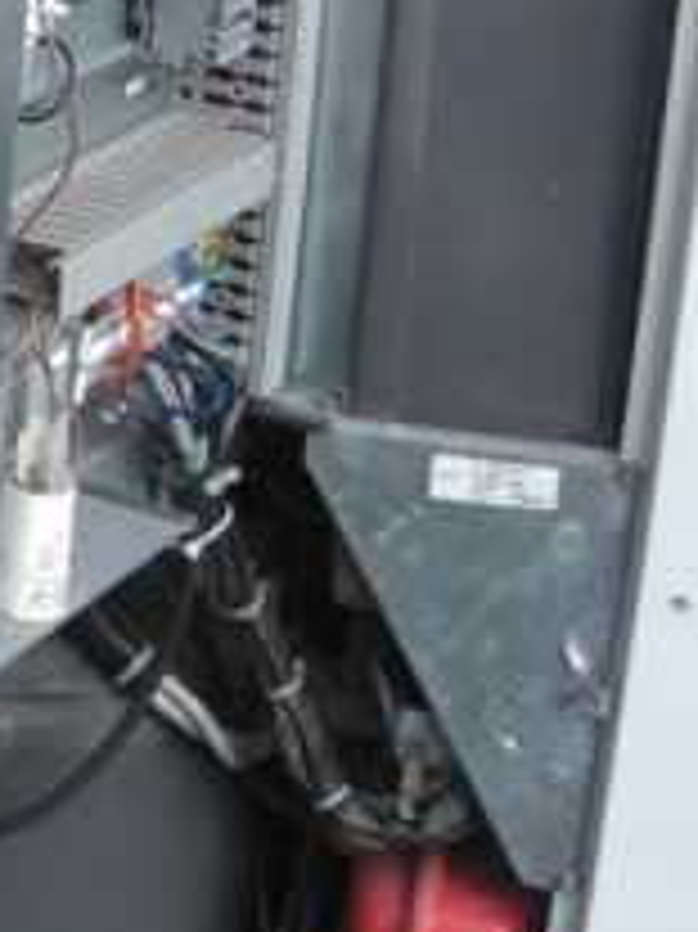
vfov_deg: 18.8
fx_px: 2799
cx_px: -509
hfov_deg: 13.0
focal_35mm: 104
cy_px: 227
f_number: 2.8
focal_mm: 7.9
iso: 80
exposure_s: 1/200
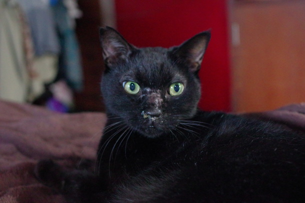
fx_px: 440
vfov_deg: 26.0
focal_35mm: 52
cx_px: 152
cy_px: 102
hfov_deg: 38.2
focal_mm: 35
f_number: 3.2
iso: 6400
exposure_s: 1/80
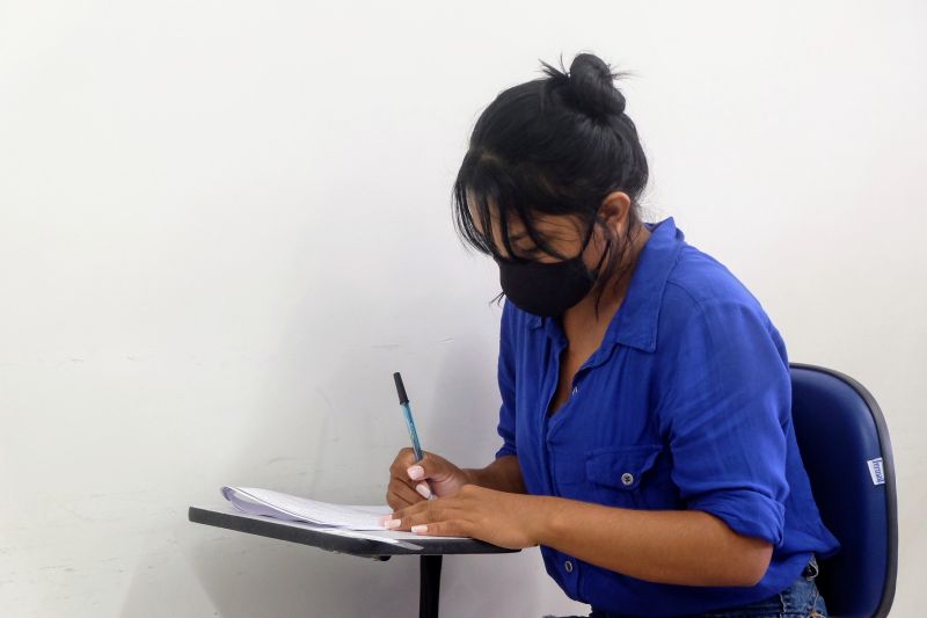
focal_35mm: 75
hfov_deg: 27.0
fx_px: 1931
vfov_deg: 18.2
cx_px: 464
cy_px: 309
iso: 2500
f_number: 5.6
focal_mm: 50
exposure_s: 1/125
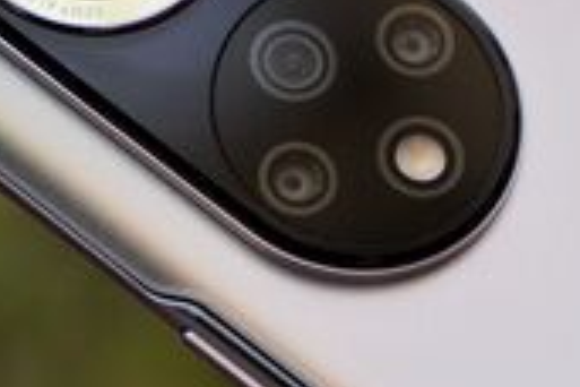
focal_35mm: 251
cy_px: 22
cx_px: 475
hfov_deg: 8.2
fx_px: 4044
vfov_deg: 5.5
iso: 200
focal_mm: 70
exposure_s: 1/160
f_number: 6.3
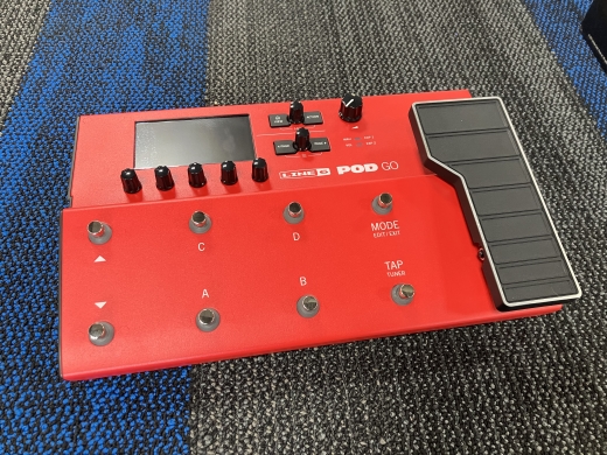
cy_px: 228
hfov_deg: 63.4
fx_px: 491
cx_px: 304
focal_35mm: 28
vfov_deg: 49.7
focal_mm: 3.99
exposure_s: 1/60
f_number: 1.8
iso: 200
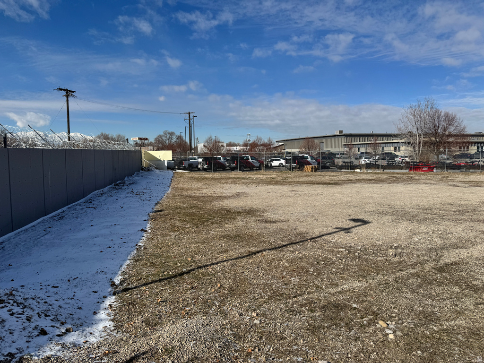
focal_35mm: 24
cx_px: 242
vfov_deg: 56.8
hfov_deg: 71.6
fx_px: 336
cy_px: 182
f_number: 1.78
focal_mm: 6.76
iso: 80
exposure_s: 1/7937
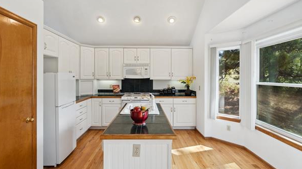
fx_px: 144
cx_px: 148
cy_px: 77
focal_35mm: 18
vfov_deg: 60.9
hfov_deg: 92.7
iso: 100
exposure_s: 1/40
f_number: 7.1
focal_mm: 16
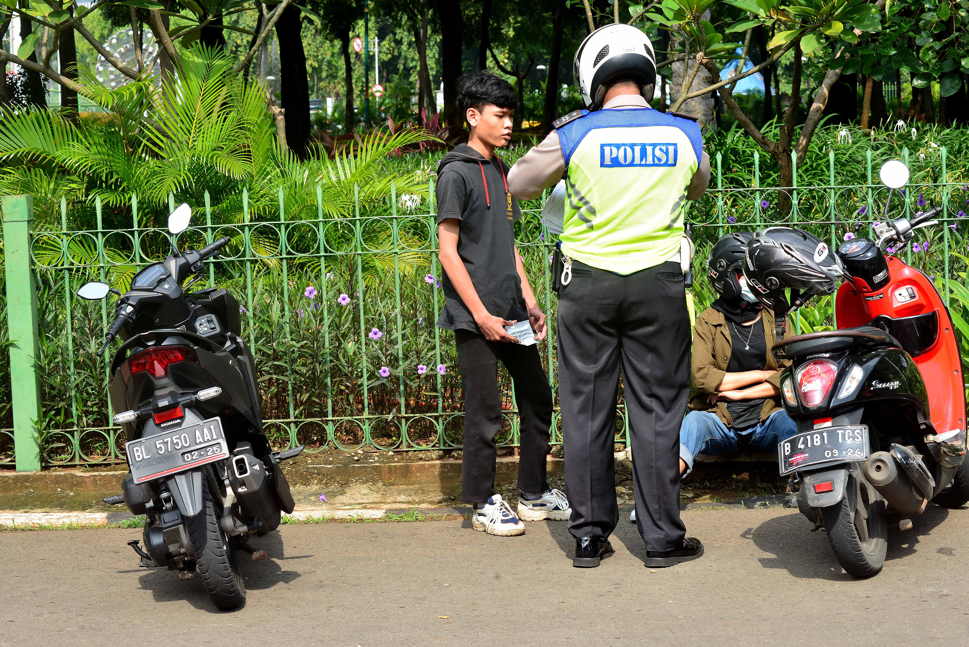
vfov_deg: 17.1
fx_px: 2154
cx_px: 484
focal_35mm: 80
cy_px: 324
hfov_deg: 25.4
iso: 200
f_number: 13
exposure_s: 1/125
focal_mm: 80
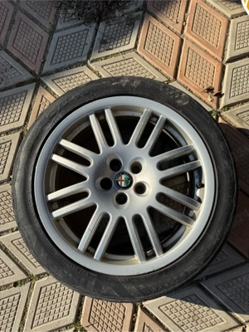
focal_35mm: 24
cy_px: 166
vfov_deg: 71.6
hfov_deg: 56.8
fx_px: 230
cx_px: 124
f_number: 1.78
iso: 80
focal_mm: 6.76
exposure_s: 1/2710
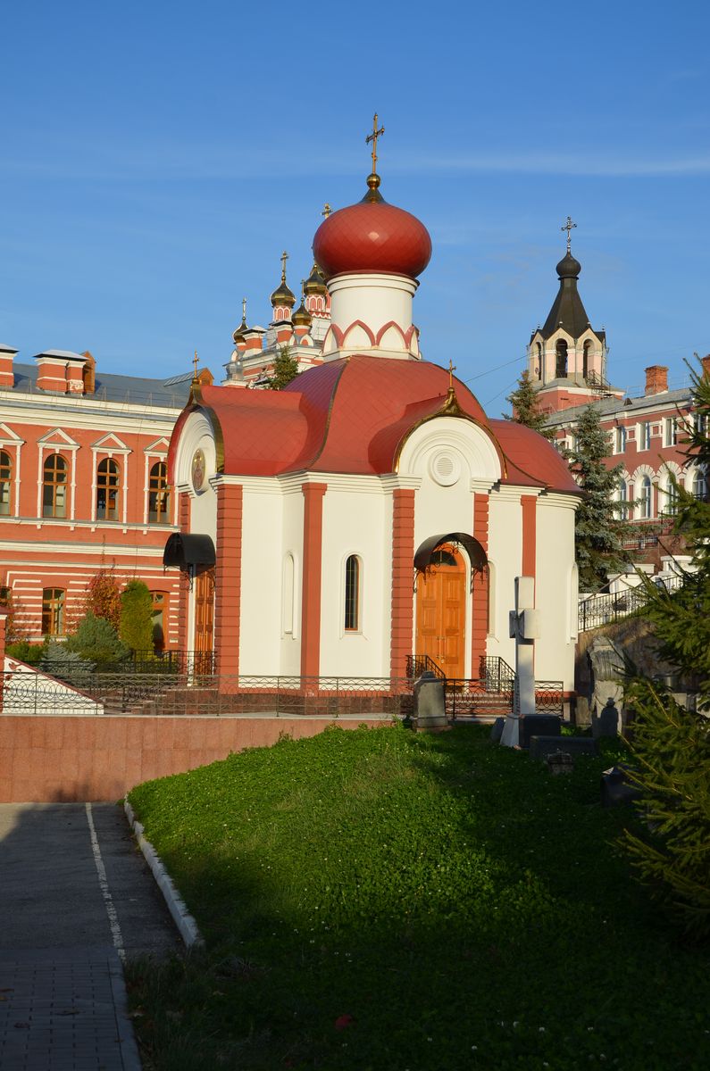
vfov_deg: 37.9
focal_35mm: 52
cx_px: 355
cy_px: 536
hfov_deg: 25.6
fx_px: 1560
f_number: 9
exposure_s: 1/320
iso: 100
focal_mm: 35
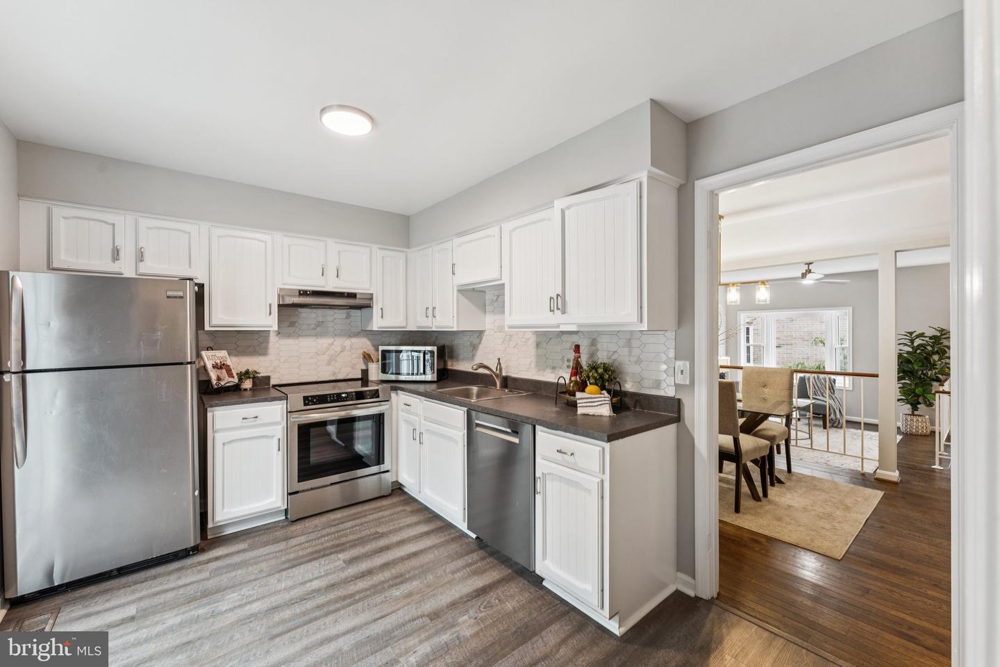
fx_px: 406
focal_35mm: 15
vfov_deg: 78.8
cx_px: 500
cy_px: 334
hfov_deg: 101.9
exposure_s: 1/5
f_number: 8
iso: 200
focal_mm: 14.6
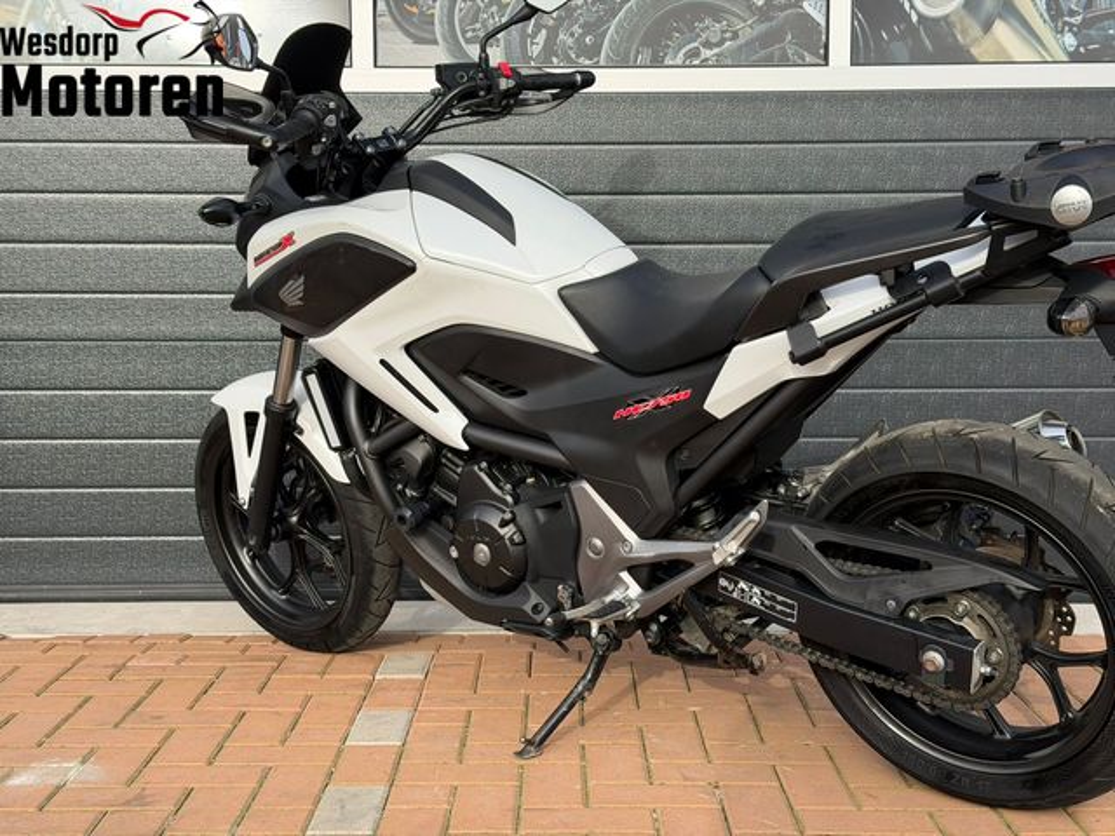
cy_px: 418
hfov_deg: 39.7
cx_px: 558
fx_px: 1546
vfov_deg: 30.3
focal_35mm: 48
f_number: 1.78
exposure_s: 1/1307
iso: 80
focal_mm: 6.76
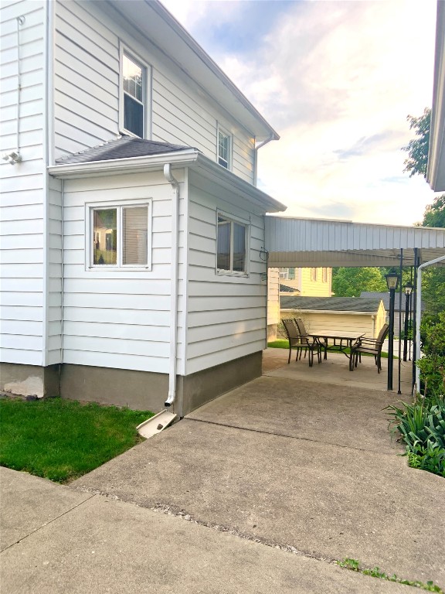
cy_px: 297
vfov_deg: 67.3
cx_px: 222
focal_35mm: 26
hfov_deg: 53.1
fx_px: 446
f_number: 1.8
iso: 25
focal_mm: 4.25
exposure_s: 1/149
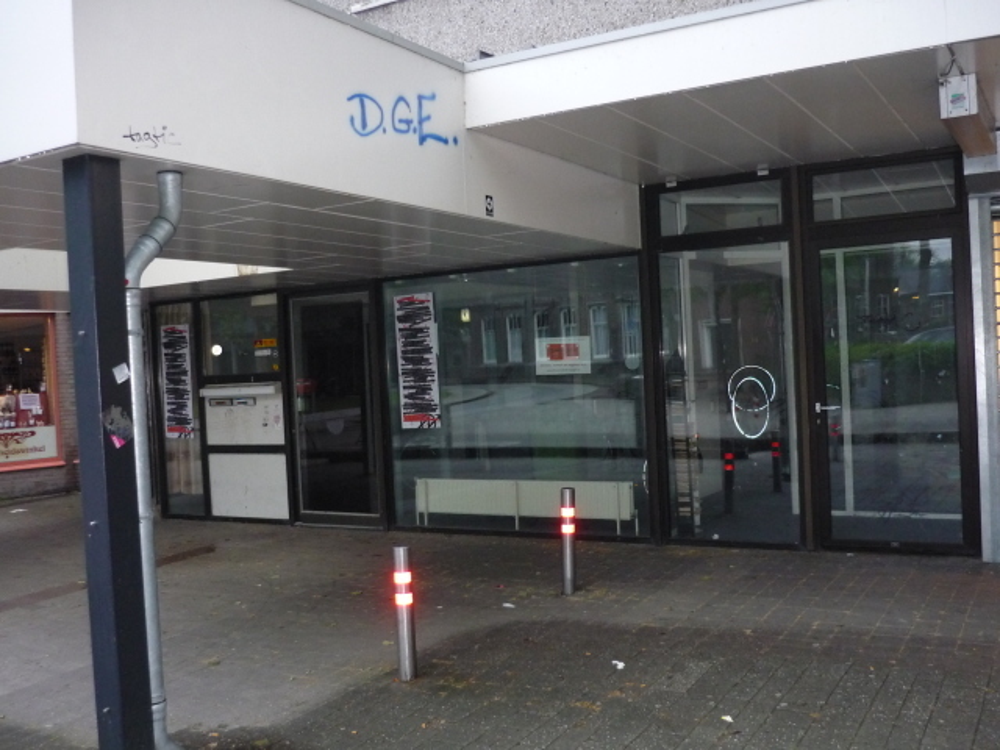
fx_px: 953
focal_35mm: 33
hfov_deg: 55.4
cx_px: 500
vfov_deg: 42.9
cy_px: 375
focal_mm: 5.5
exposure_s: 1/30
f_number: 2.8
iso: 400
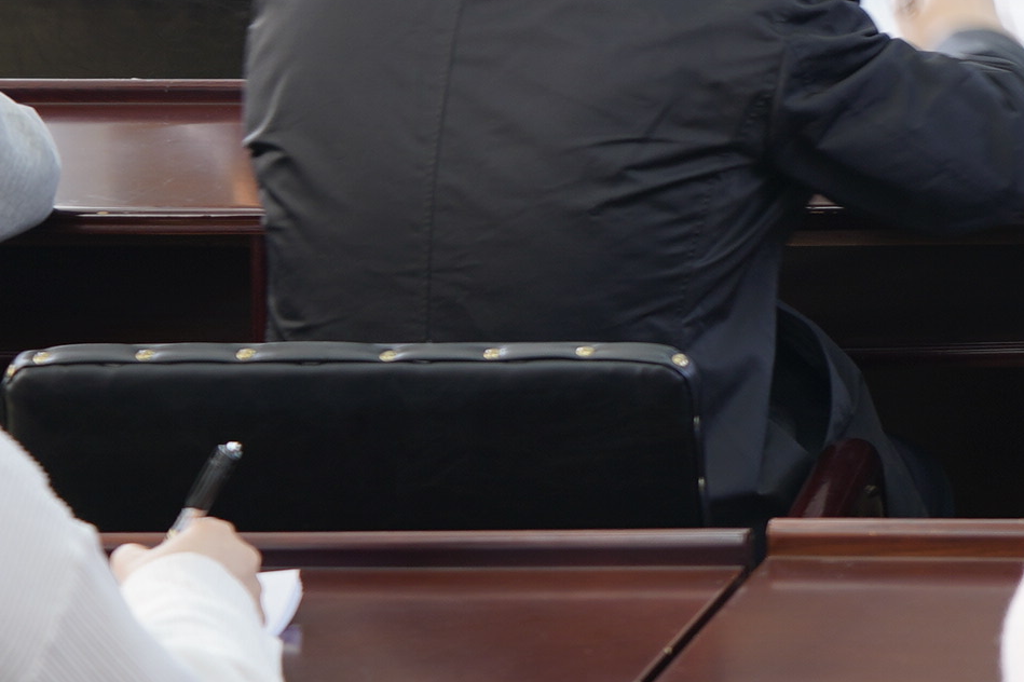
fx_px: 4180
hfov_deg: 12.4
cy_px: -508
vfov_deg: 9.0
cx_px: 2029
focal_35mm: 147
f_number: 2.8
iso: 125
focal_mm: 35
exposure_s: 1/25
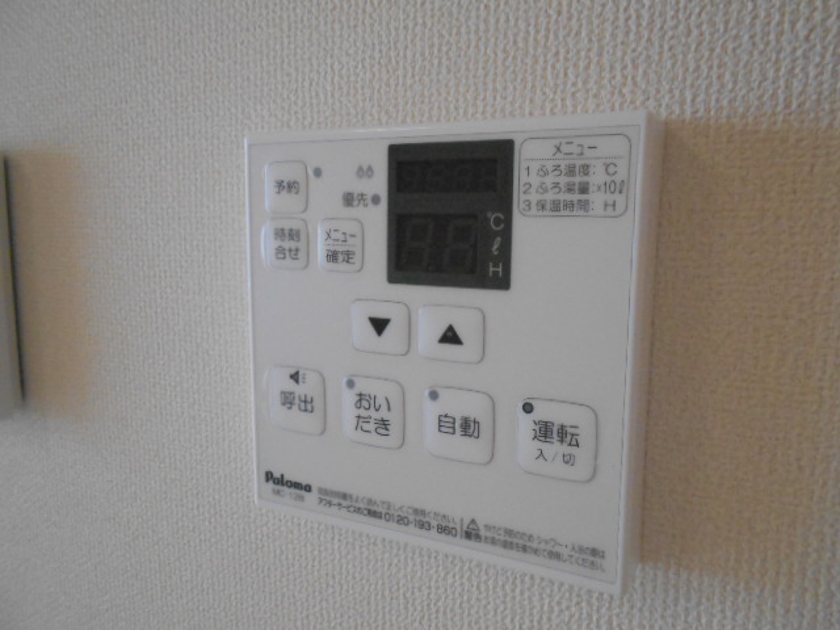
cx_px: 420
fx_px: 631
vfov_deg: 53.1
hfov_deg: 67.3
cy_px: 315
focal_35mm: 26
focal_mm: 4.6
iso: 560
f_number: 3.2
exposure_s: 1/250
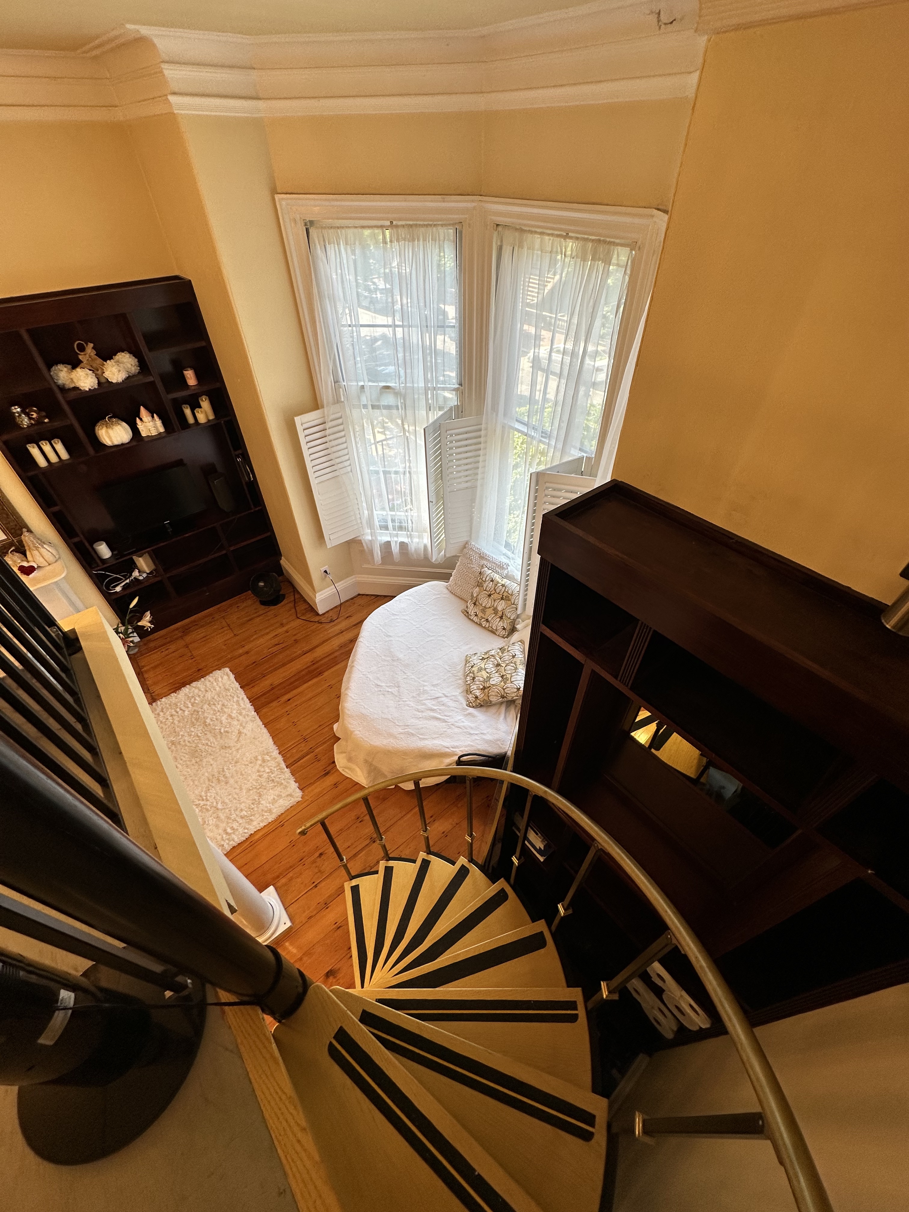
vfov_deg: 102.1
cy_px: 606
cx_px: 454
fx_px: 490
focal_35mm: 14
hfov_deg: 85.7
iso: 64
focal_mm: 2.22
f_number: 2.2
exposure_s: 1/120
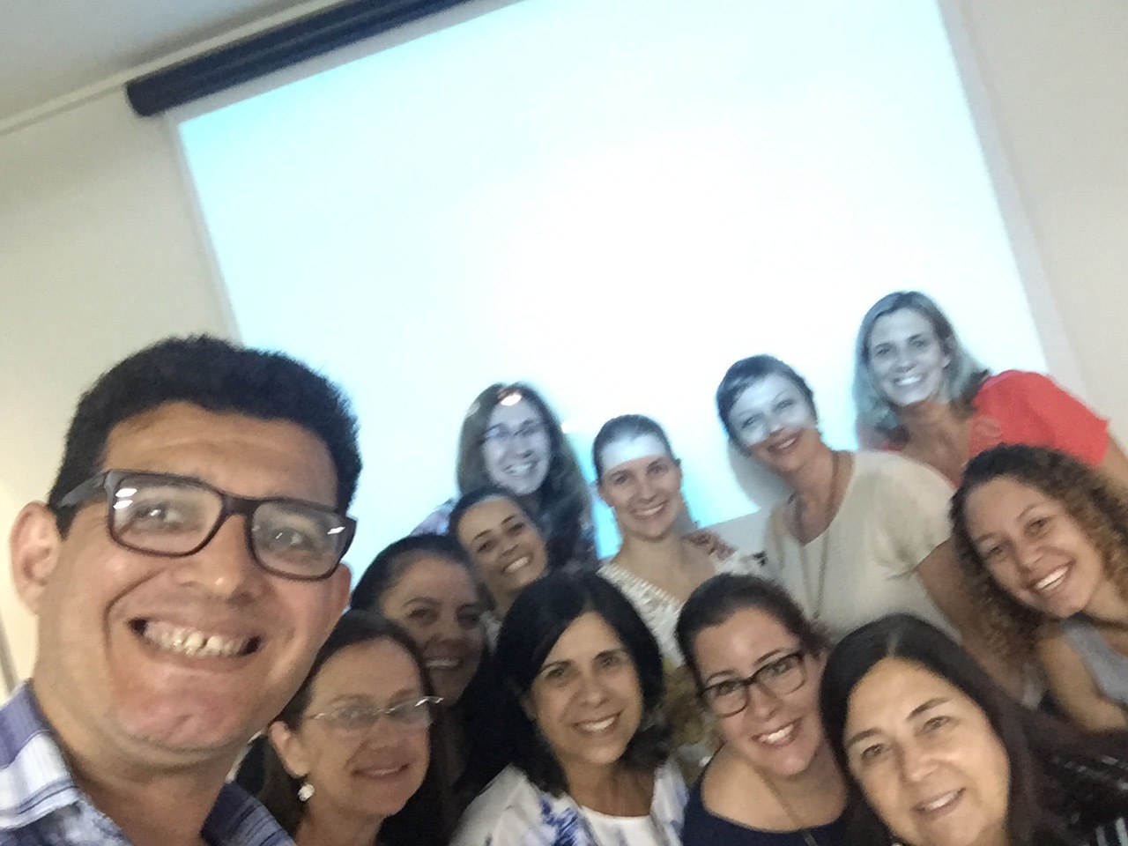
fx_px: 1010
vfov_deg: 45.4
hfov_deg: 58.4
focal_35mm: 31
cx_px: 564
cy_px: 423
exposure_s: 1/20
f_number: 2.2
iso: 320
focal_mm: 2.65
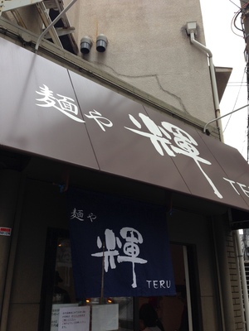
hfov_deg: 42.9
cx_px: 124
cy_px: 166
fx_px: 317
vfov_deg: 55.4
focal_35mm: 33
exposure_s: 1/161
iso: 50
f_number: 2.4
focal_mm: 4.12
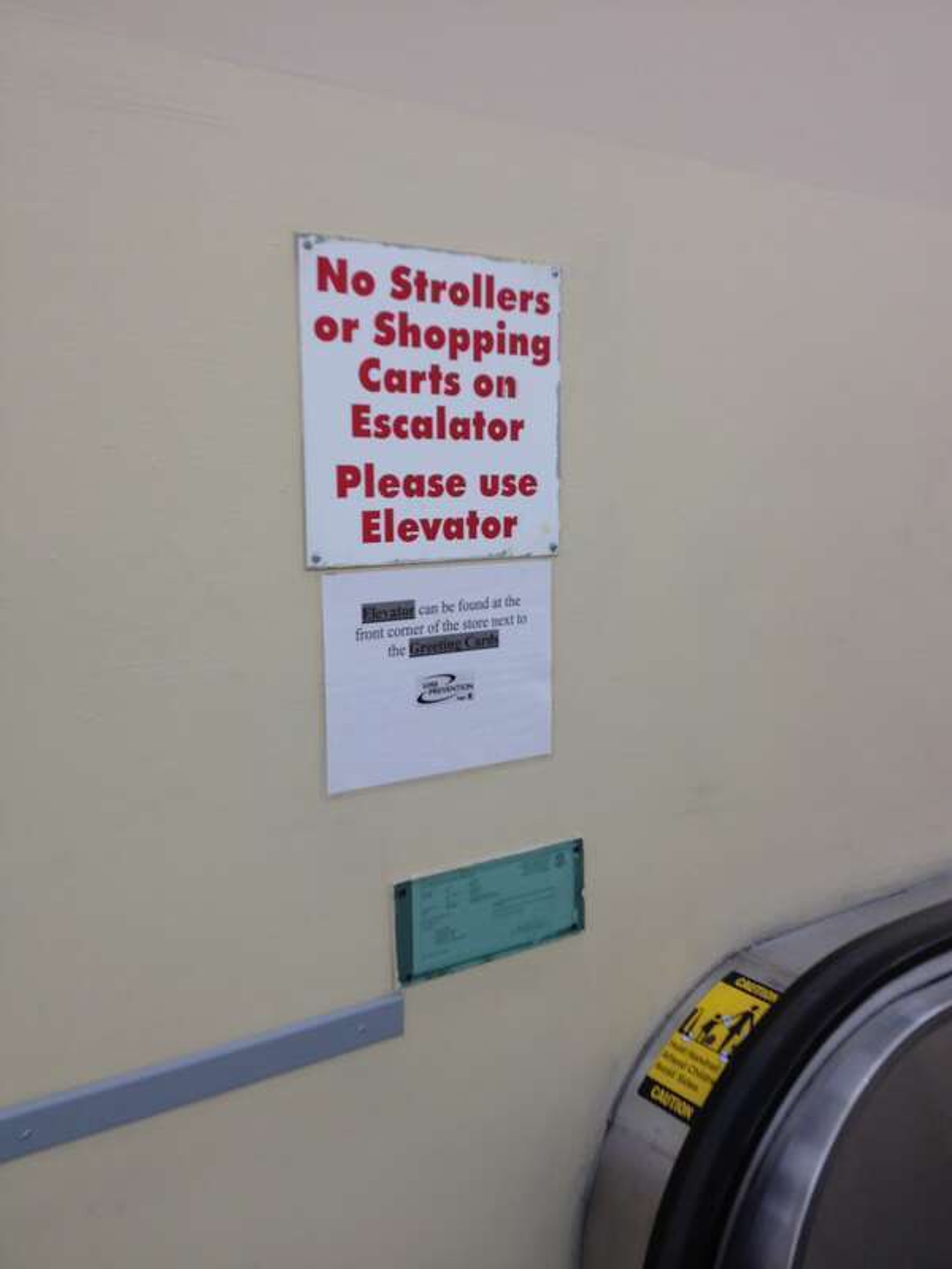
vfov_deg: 52.6
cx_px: 476
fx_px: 1283
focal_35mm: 35
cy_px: 634
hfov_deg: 40.7
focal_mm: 4.28
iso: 80
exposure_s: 1/40
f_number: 2.4
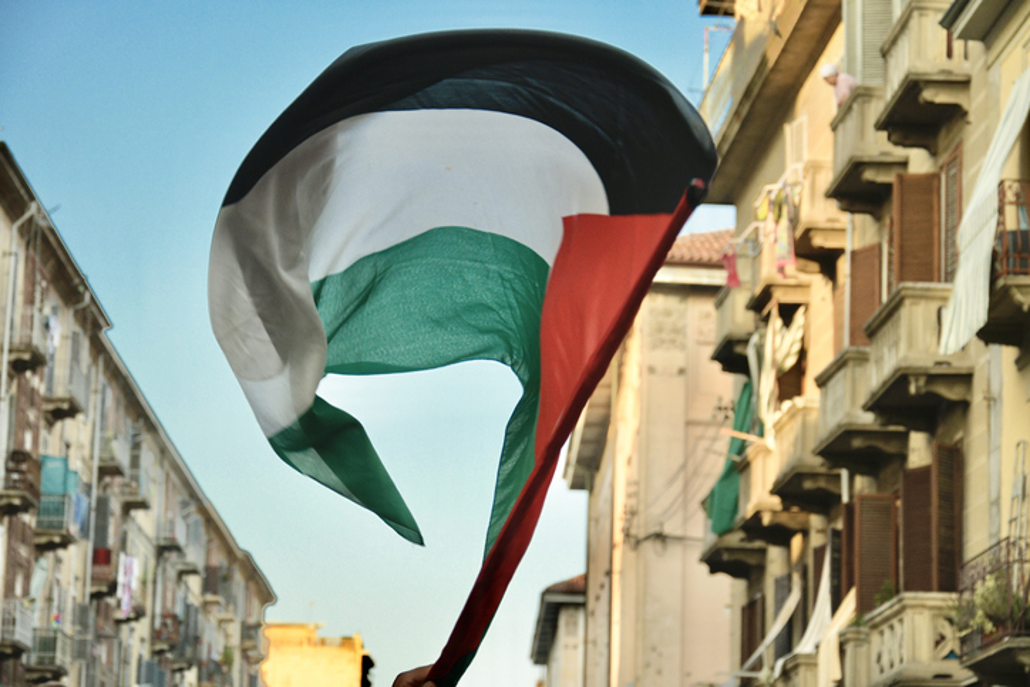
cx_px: 515
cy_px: 344
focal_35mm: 99
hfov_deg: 20.6
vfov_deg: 13.8
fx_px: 2833
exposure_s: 1/320
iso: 800
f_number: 5.6
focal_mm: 66
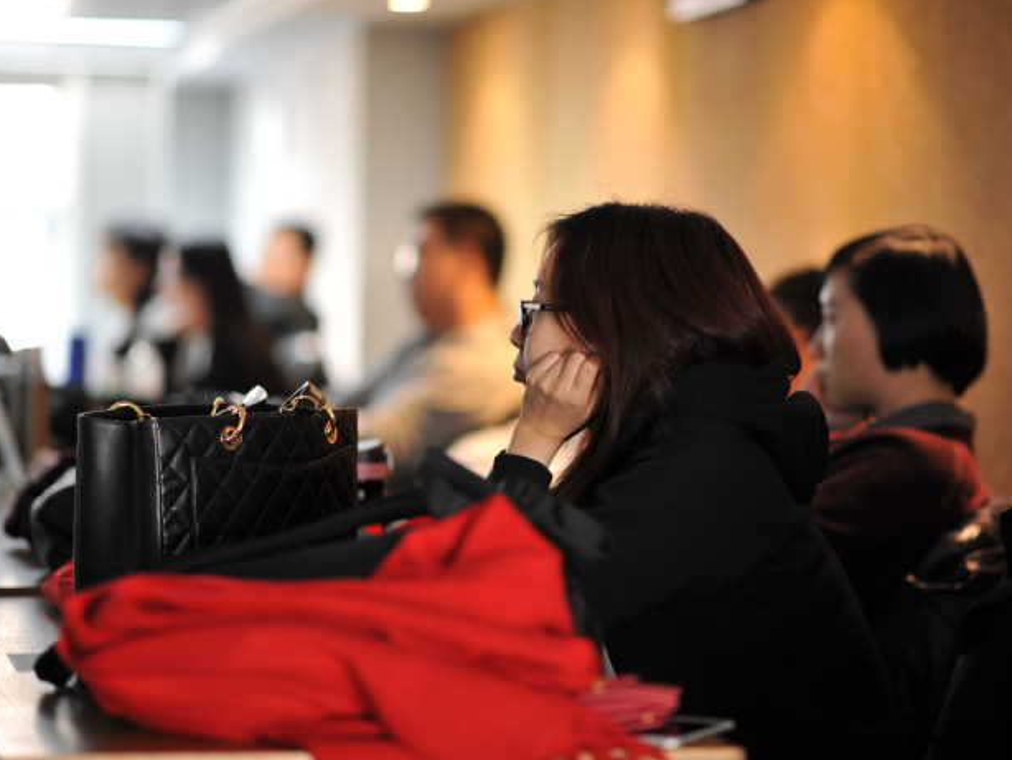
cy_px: 378
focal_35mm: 93
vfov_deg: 15.9
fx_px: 2720
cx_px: 503
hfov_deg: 21.1
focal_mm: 85
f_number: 1.6
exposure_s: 1/60
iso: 400
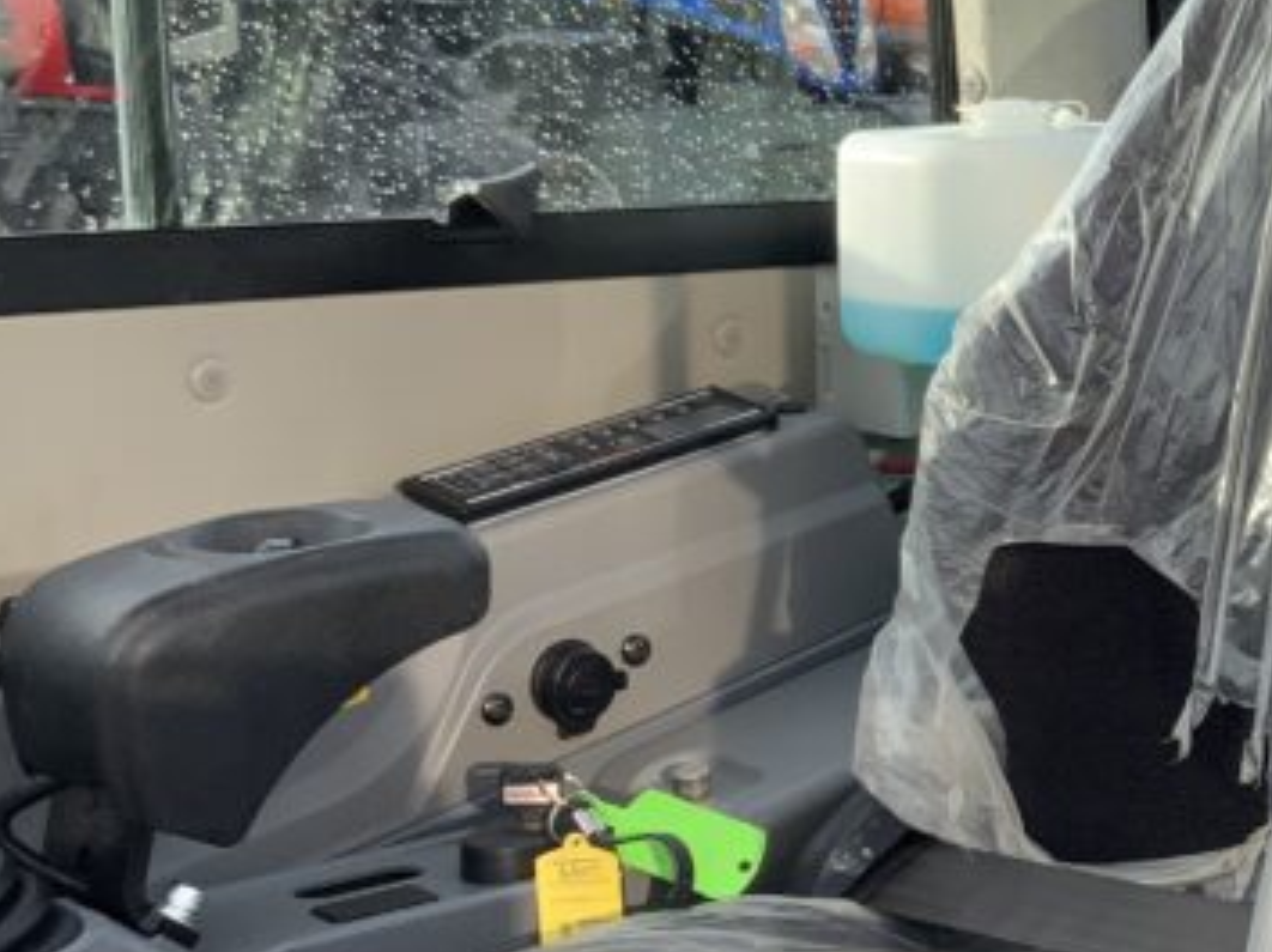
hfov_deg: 22.2
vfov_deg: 17.5
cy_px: 618
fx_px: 3085
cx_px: 1358
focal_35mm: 84
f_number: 1.8
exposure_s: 1/198
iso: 16
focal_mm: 3
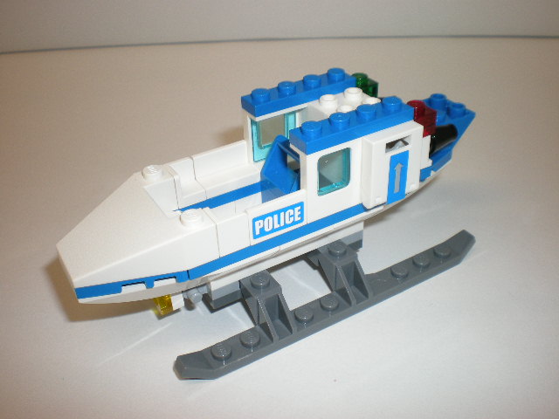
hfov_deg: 49.0
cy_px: 210
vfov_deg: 37.7
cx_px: 280
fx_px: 614
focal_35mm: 38
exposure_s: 1/30
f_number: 4.6
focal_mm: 6.3
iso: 64
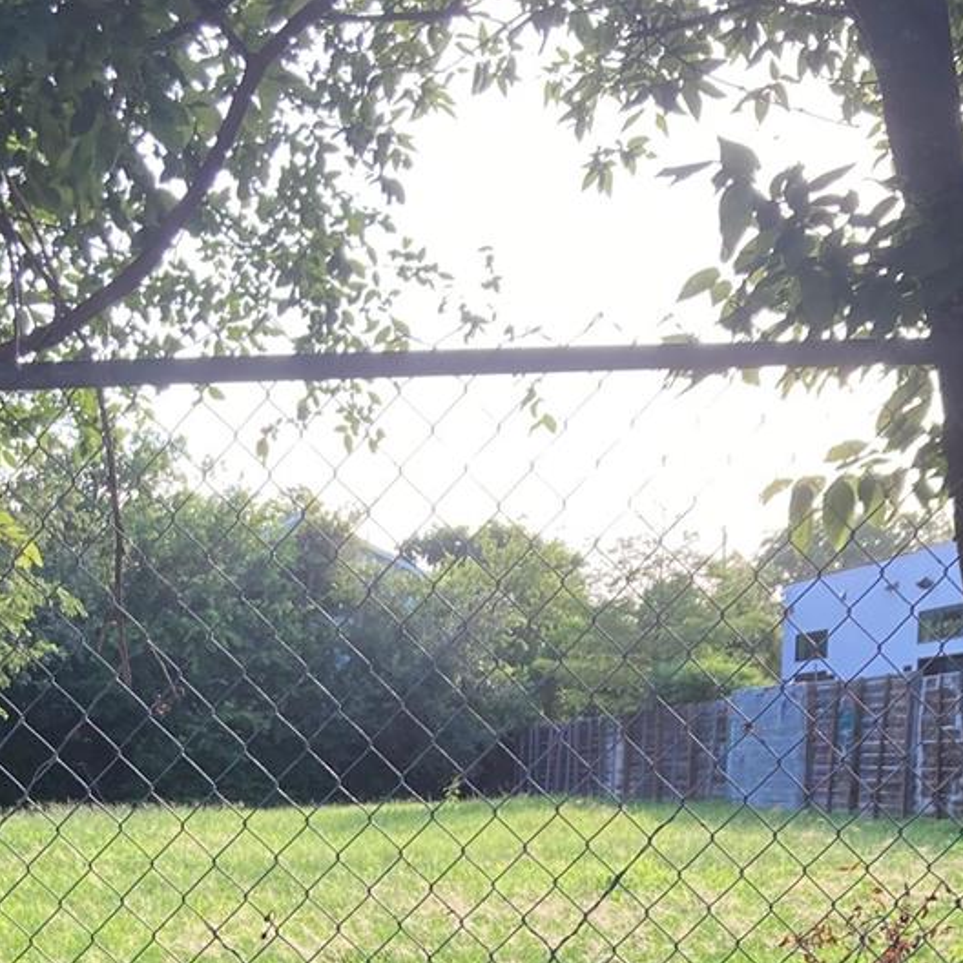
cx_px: 160
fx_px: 2266
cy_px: 1124
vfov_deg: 22.3
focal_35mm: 72
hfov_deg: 23.6
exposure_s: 1/153
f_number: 1.8
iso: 20
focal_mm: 3.99
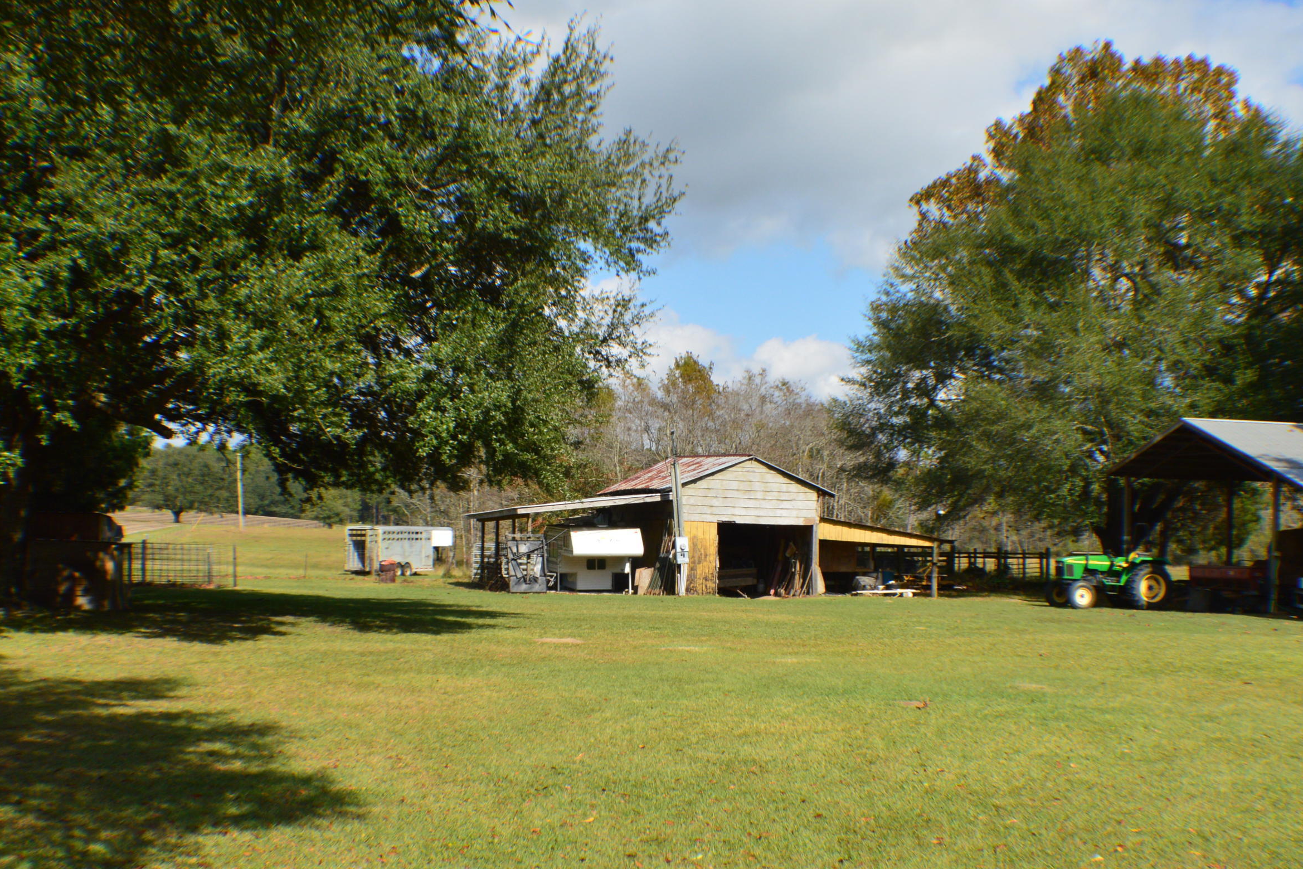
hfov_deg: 39.6
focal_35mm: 50
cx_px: 714
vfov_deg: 27.0
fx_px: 1810
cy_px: 497
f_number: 11
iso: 400
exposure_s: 1/400
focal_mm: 26
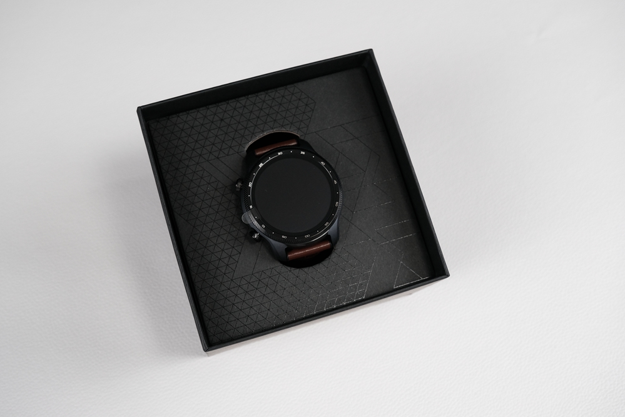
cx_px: 307
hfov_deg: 48.5
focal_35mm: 40
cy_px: 209
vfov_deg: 33.4
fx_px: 694
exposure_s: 1/100
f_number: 5.6
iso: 1250
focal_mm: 26
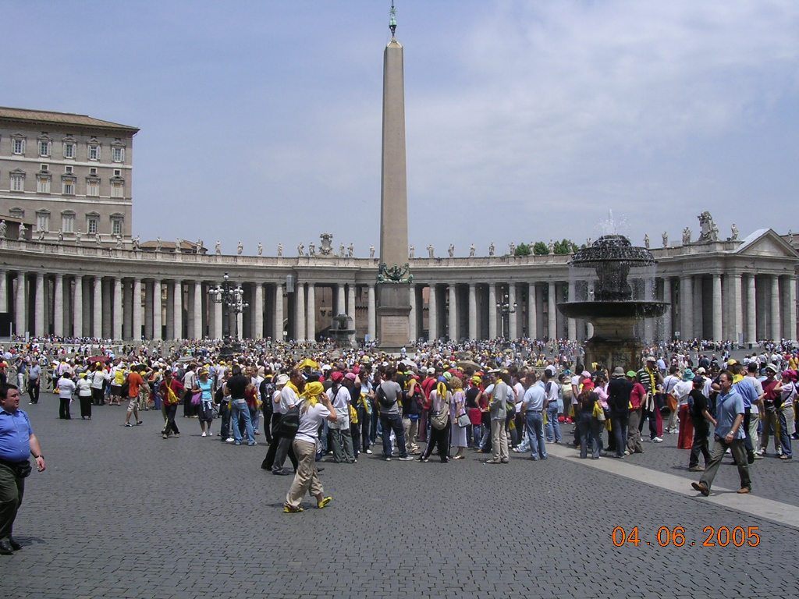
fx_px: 877
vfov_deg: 37.7
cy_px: 300
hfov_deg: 49.0
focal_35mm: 38
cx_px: 400
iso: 100
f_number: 5.6
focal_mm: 5.8
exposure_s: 1/426
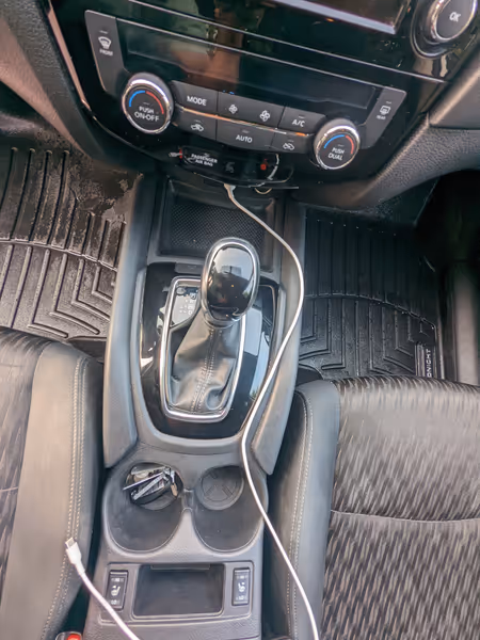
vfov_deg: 94.5
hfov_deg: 78.1
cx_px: 240
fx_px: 296
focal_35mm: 16
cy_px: 320
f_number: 2.2
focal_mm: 2.35
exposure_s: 1/49.2
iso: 107
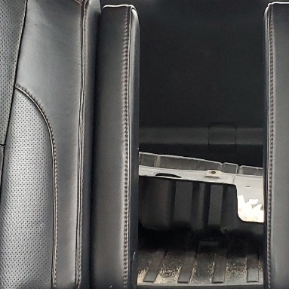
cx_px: 185
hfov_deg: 18.1
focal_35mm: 96
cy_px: 147
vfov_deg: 18.1
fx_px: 907
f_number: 1.5
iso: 183
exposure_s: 1/60.2
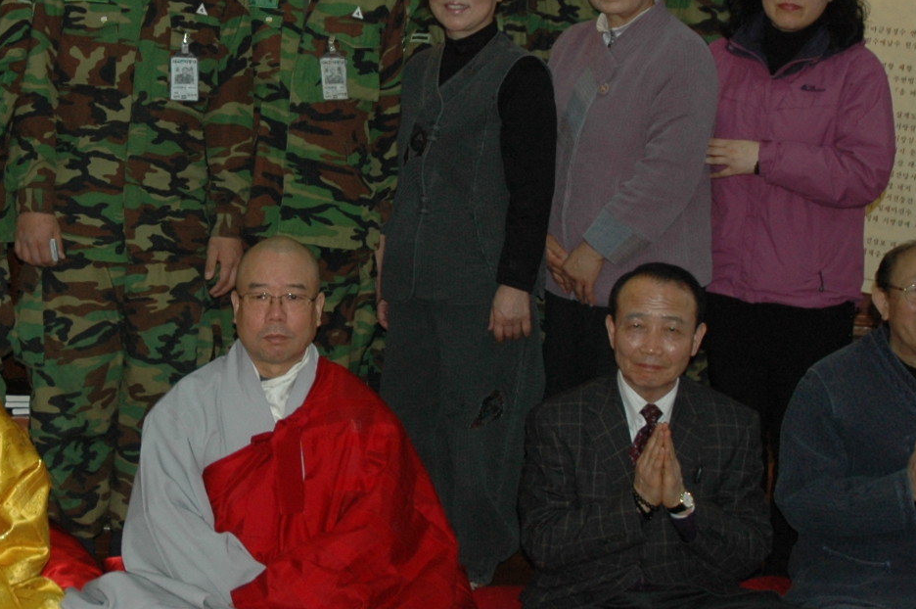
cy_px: 194
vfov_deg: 17.2
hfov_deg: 24.9
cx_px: 88
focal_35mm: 79
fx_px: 2008
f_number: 3.8
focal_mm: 22
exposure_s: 1/60
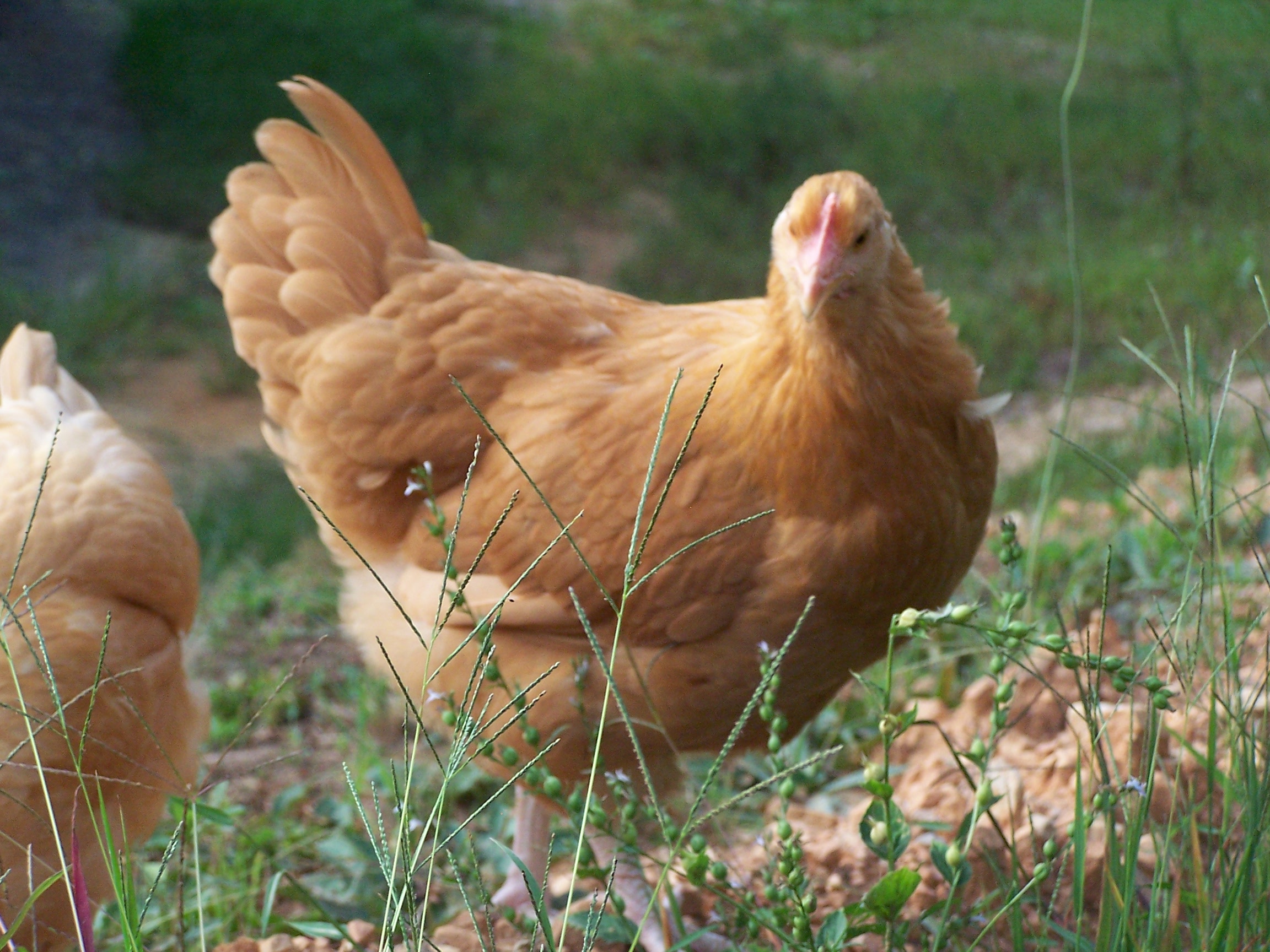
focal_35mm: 128
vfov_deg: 11.6
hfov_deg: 15.4
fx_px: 4696
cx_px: 635
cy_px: 476
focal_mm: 21.2
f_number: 3.2
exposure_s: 1/180
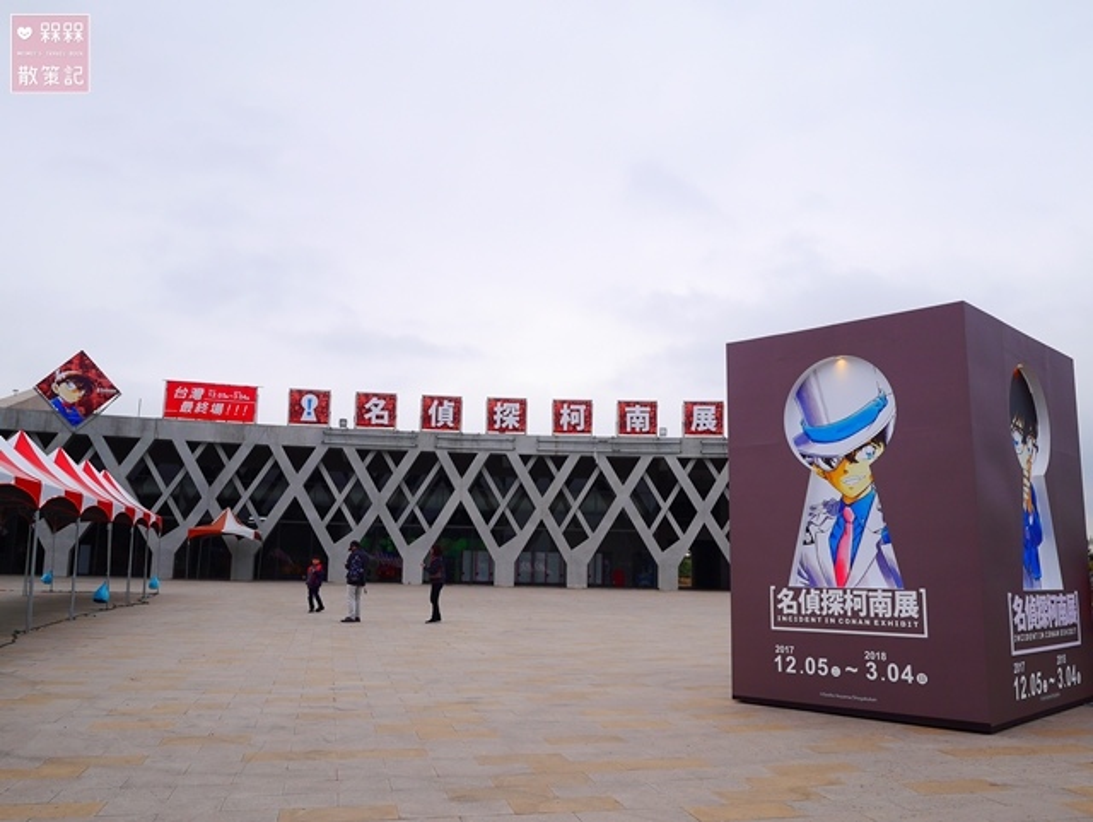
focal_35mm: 30
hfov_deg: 59.9
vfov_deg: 46.9
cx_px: 546
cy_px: 411
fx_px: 948
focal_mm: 15
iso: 160
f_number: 4
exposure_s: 1/640
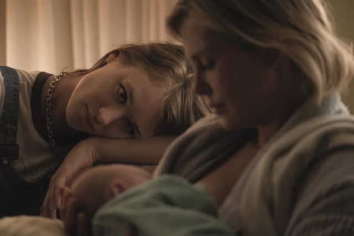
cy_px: 118
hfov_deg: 10.6
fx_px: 1908
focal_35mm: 194
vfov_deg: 7.1
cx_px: 177
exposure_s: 1/125
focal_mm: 129.2
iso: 5000
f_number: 2.8
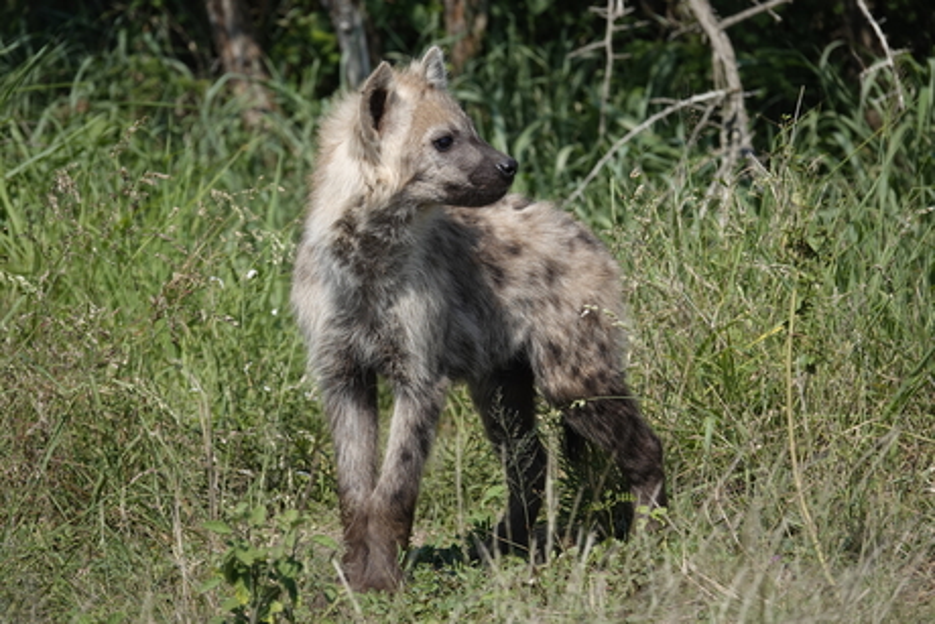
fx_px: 9119
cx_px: 468
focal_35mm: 351
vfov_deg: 3.9
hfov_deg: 5.9
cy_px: 312
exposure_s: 1/800
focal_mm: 128.59
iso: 100
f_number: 4
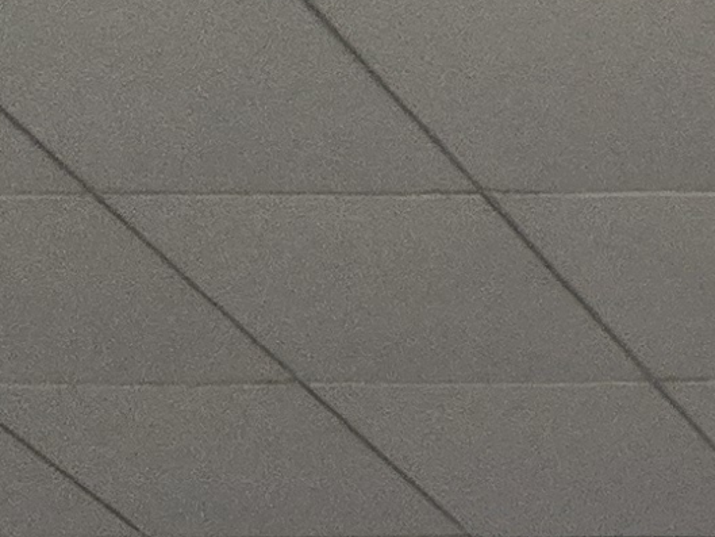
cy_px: 1491
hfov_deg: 9.2
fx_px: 3595
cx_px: 2088
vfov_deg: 7.7
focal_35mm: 174
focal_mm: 5.4
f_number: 1.8
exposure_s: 1/100
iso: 800
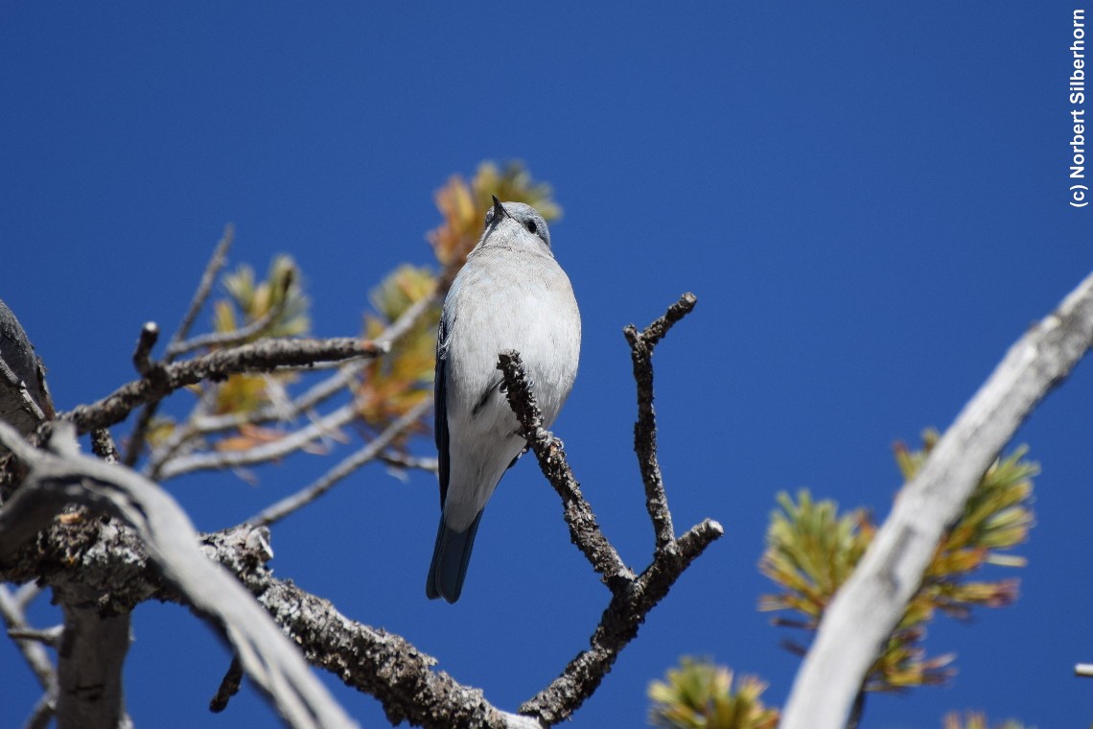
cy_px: 364
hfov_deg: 9.8
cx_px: 546
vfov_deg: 6.5
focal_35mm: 210
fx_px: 6375
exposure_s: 1/1600
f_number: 5.6
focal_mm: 140
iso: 400
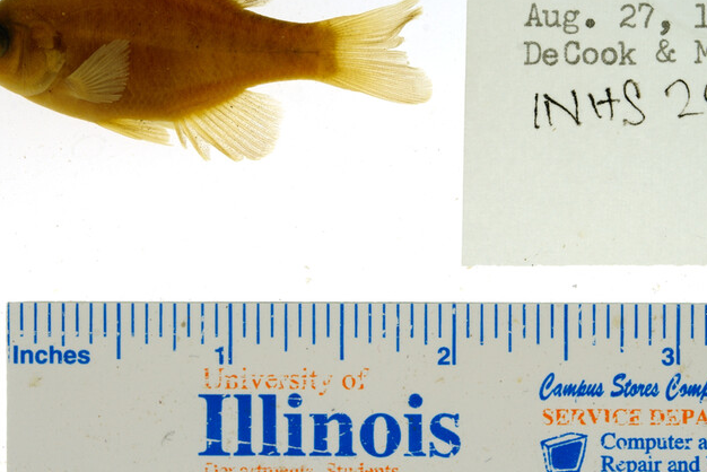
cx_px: 433
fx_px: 2259
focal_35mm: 115
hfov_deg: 17.8
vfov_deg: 11.9
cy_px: 156
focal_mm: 60
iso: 100
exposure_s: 1/200
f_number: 10
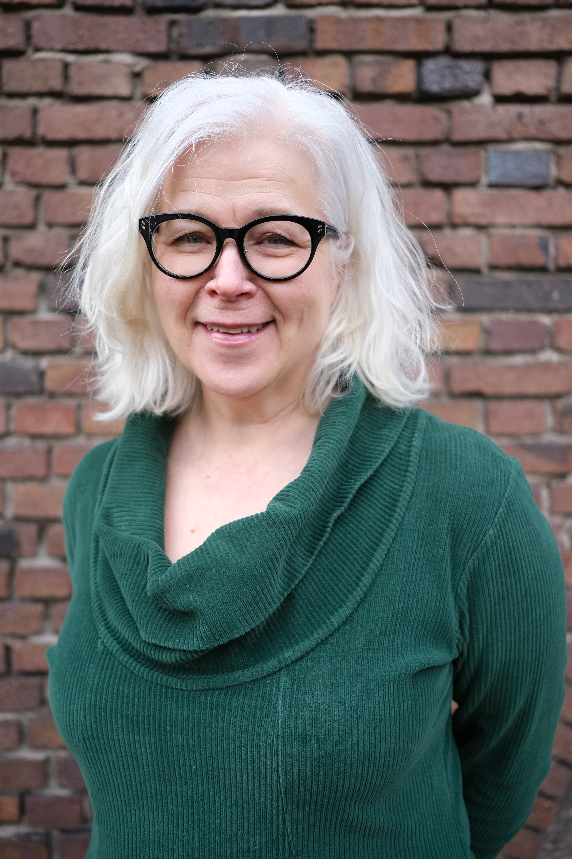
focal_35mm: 36
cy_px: 422
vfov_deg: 53.1
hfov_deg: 36.9
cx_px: 282
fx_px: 858
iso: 320
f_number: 2
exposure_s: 1/1700
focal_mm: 23
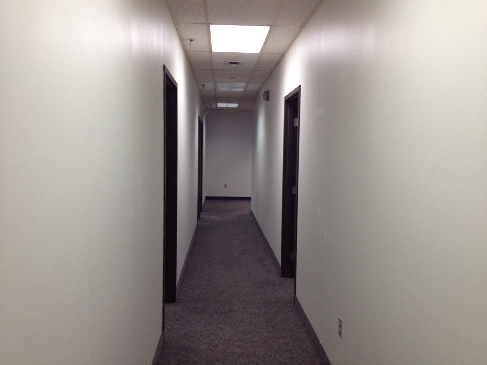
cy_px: 182
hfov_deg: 52.6
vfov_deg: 40.7
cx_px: 244
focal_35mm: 35
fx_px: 492
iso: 50
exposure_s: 1/20
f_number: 2.4
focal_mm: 4.28
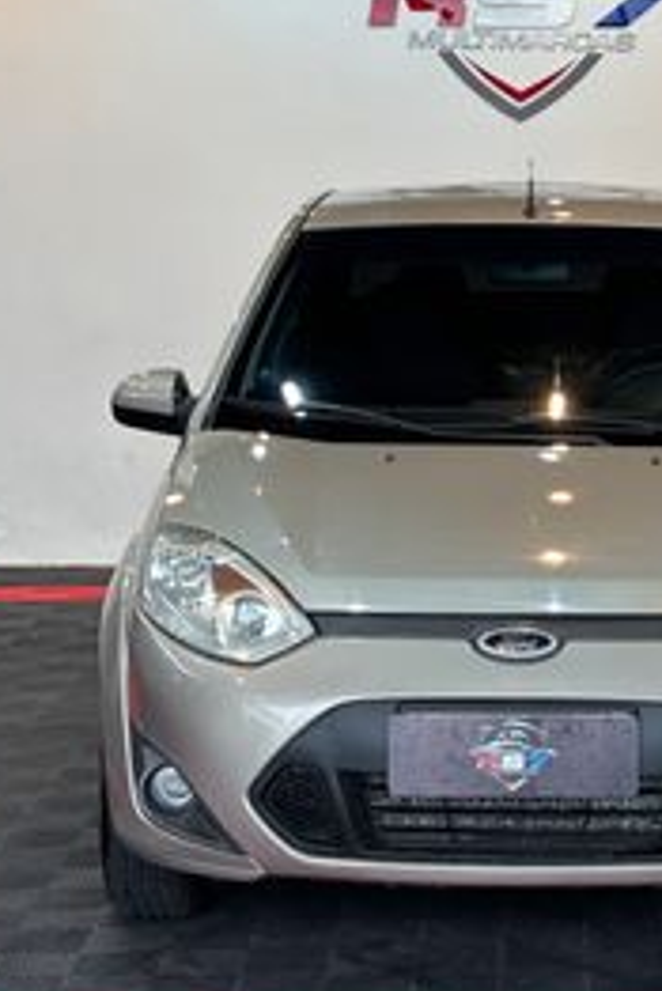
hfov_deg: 14.0
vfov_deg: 21.0
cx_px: 533
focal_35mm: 97
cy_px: 439
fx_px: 2672
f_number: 1.6
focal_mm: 5.96
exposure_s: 1/120
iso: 40
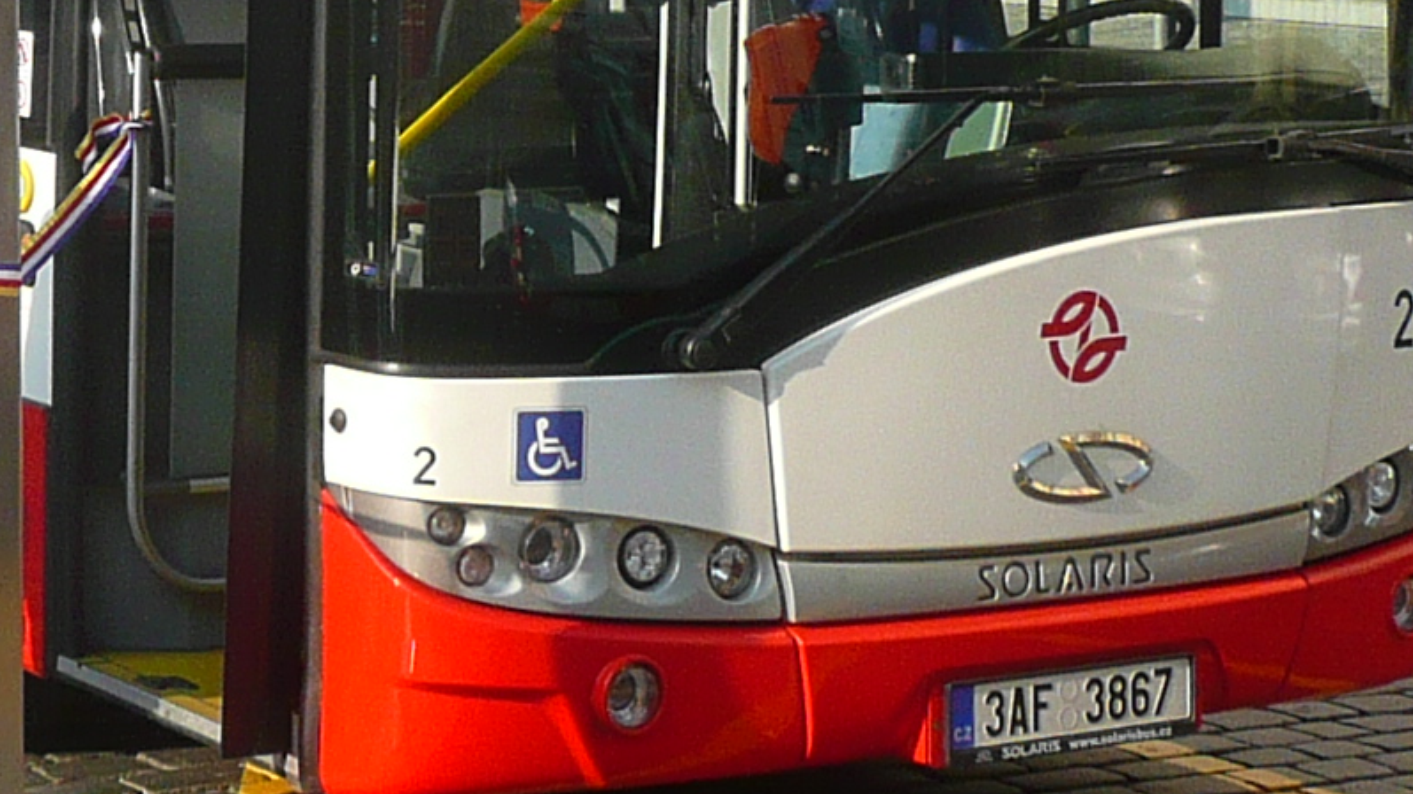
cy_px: -172
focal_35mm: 105
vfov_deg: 11.3
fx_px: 3933
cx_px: 188
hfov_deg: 20.0
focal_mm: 4.6
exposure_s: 1/500
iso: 100
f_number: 3.3
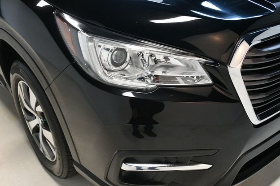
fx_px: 311
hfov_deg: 48.5
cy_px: 95
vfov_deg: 33.3
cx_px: 139
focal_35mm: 40
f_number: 3.8
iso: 2000
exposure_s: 1/125
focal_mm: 26
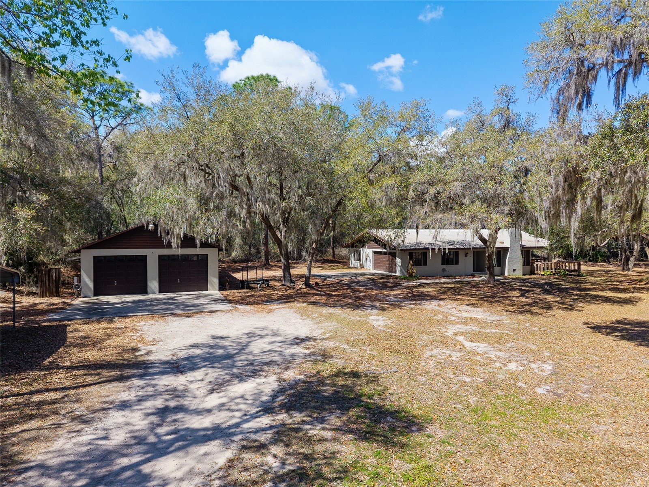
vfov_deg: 56.8
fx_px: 450
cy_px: 244
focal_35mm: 24
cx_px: 324
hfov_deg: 71.6
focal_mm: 8.67
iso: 150
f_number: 1.8
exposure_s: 1/2000
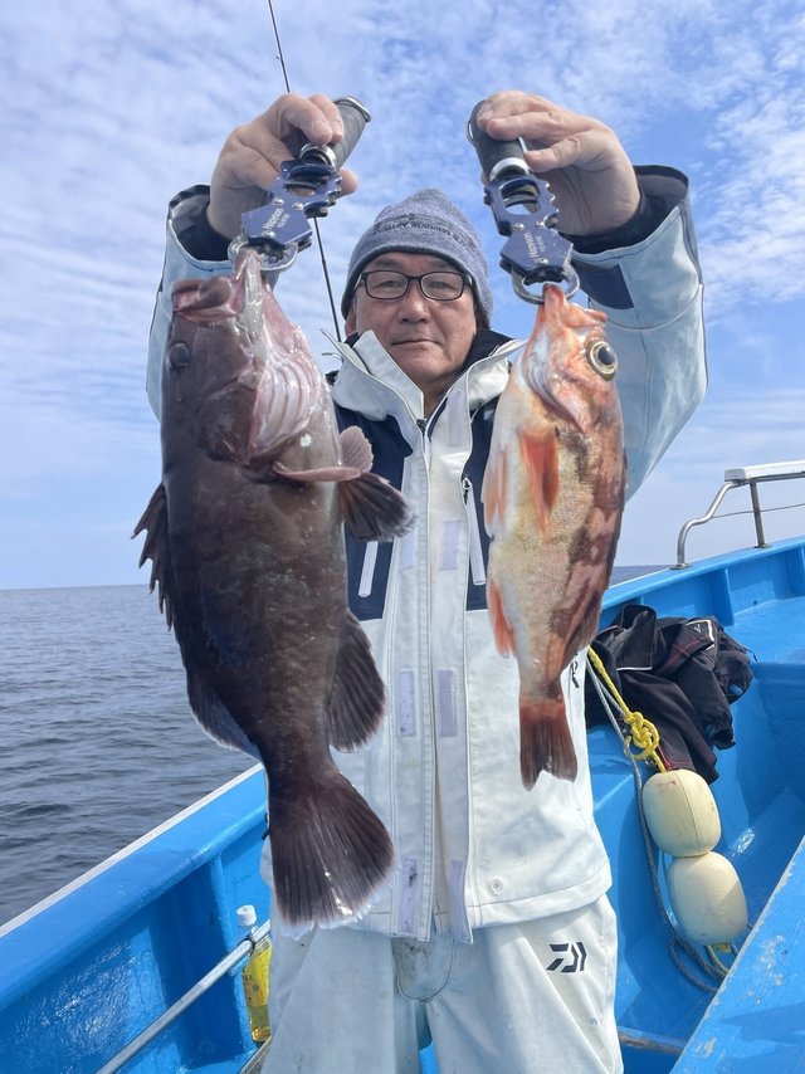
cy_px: 537
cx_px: 402
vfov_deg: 67.3
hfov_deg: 53.0
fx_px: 807
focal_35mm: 26
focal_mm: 4.2
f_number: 1.6
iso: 32
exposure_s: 1/3731
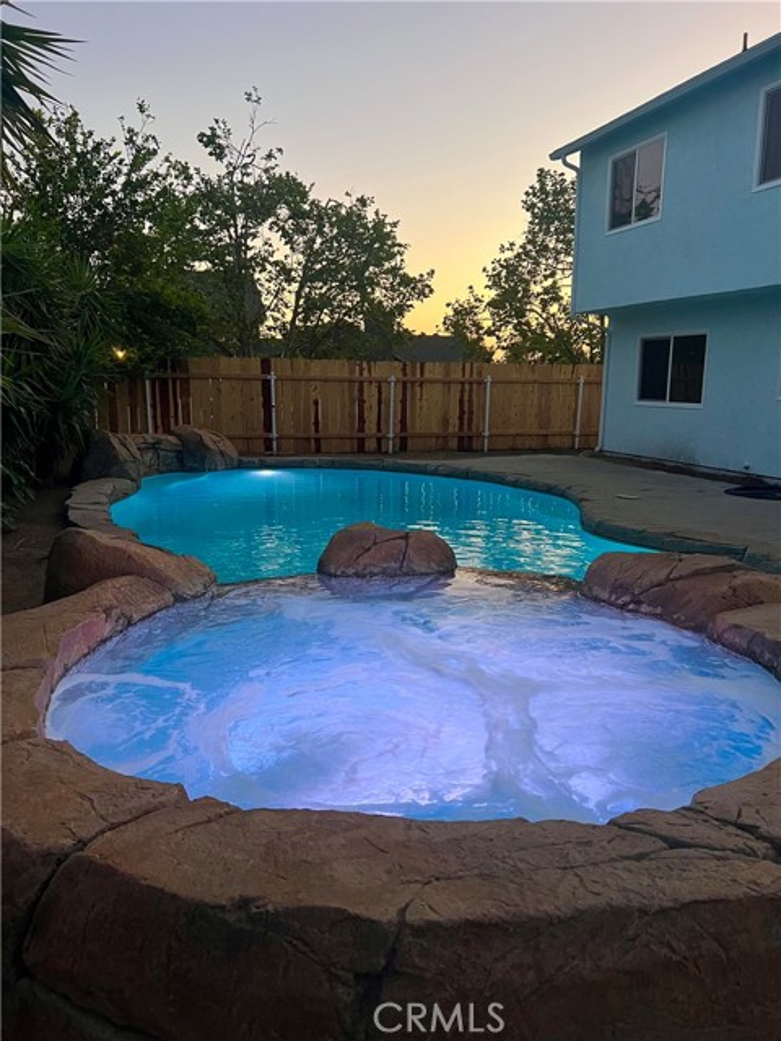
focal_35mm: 26
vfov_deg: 67.3
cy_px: 520
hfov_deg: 53.1
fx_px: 782
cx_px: 390
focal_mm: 5.7
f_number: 1.5
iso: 250
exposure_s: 1/60
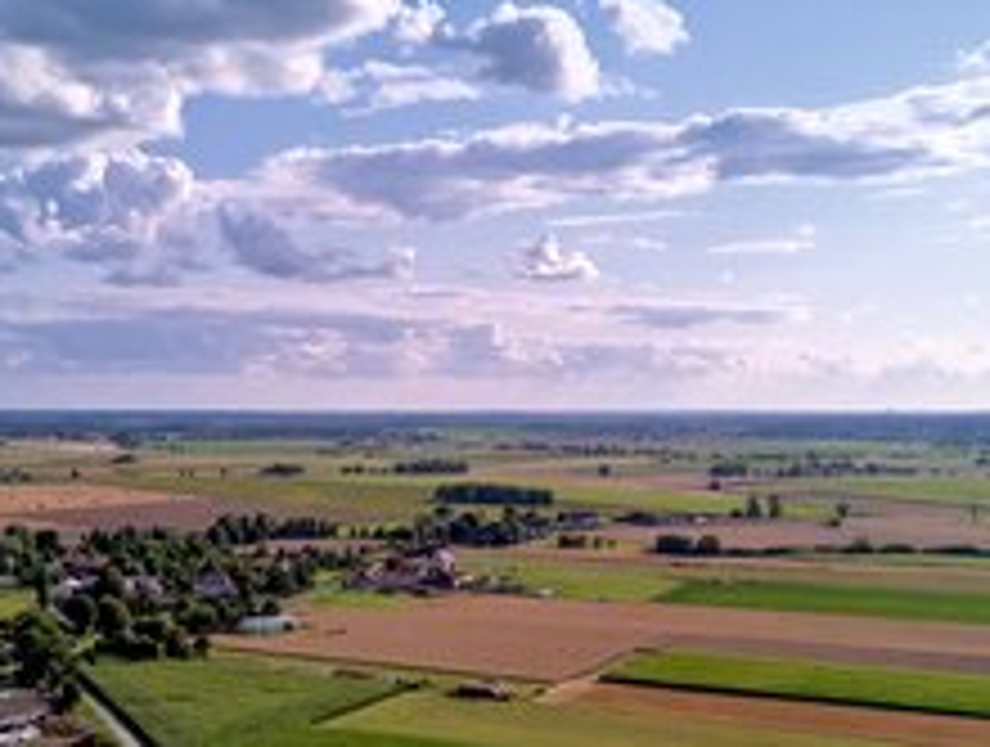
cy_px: 652
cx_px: 315
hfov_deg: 38.3
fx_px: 1404
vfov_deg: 28.8
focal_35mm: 49
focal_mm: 6.72
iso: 140
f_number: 1.7
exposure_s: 1/4000
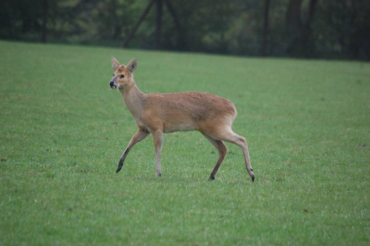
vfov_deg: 4.6
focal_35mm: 300
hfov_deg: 6.9
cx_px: 185
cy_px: 123
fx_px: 3081
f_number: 5.6
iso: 800
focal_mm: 200
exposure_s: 1/320
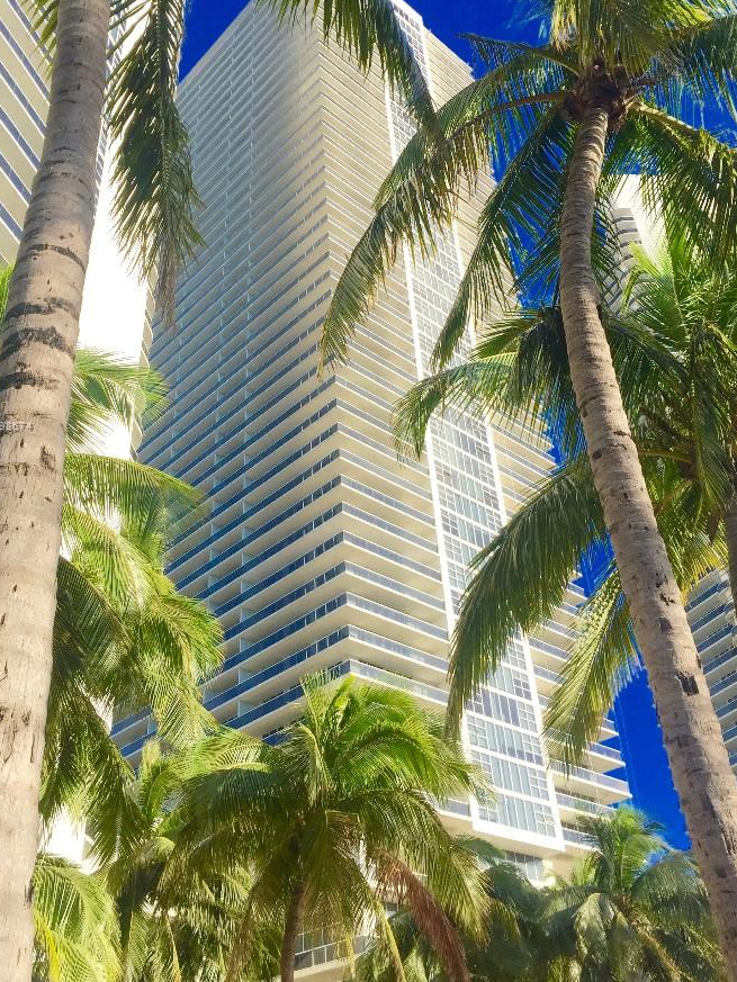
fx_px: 965
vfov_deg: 53.8
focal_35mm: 34
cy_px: 426
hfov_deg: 41.8
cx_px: 368
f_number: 2.2
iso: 32
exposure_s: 1/1464
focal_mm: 4.15
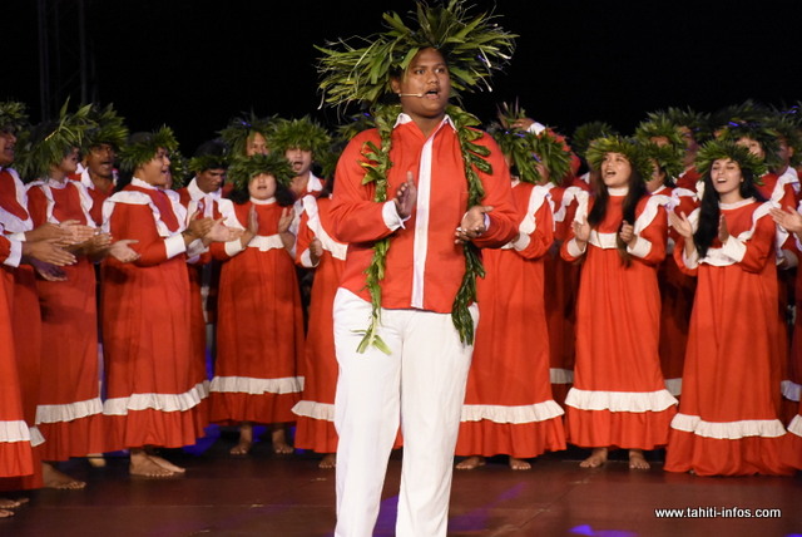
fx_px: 2676
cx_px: 401
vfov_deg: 11.4
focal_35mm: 120
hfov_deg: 17.0
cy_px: 268
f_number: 7.1
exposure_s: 1/160
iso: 8000
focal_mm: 80
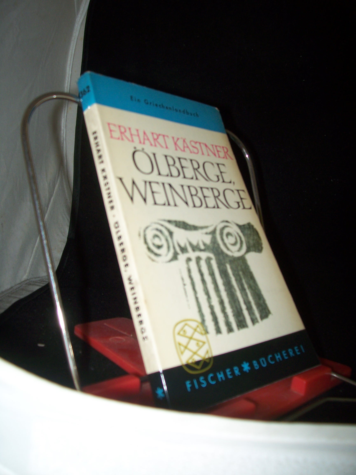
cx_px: 178
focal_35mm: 34
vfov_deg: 54.0
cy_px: 238
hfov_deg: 41.8
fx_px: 466
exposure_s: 1/60
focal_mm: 5.6
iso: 80
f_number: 2.7
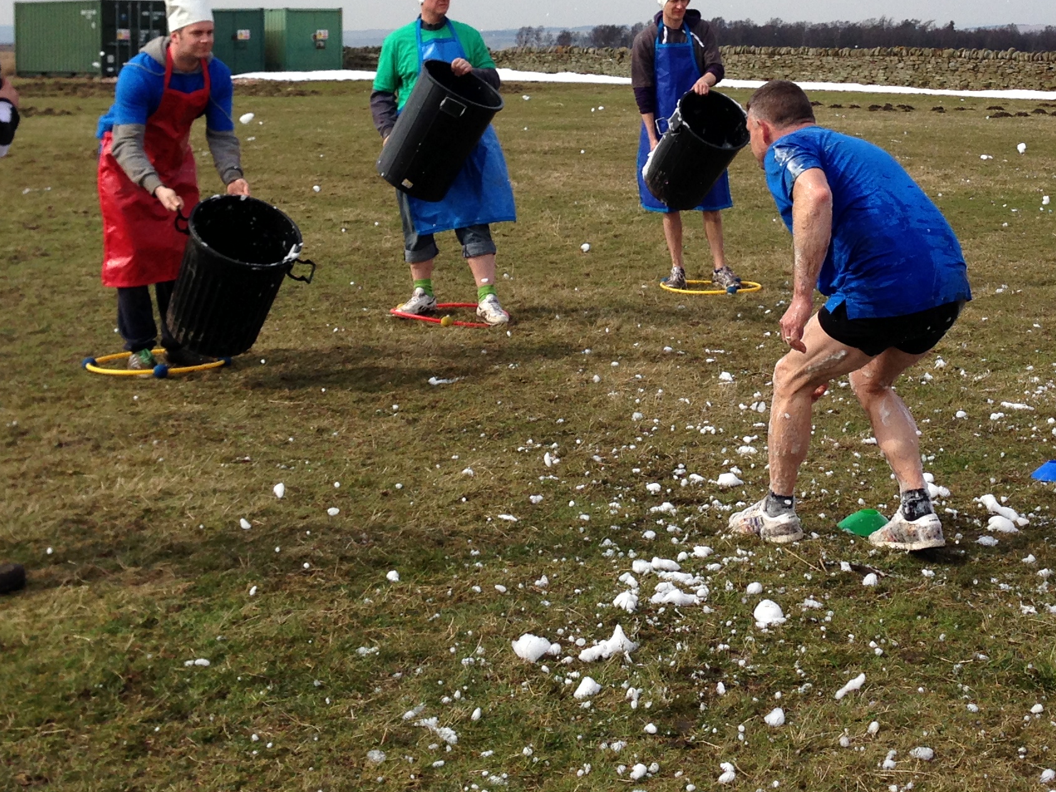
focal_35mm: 64
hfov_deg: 30.1
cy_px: 139
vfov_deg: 22.6
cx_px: 687
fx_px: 1952
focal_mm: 4.13
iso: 50
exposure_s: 1/1506
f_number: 2.4
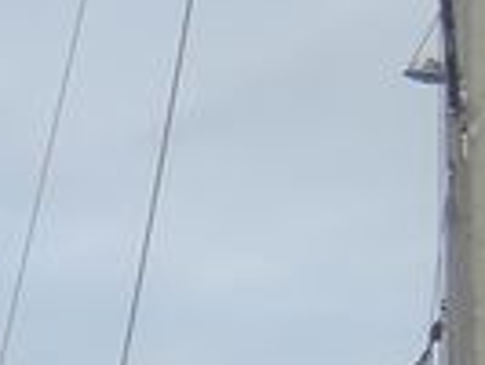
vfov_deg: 7.0
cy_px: 1281
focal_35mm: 180
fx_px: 2524
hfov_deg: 9.8
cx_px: -627
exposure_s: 1/400
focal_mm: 5.1
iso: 80
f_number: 2.8
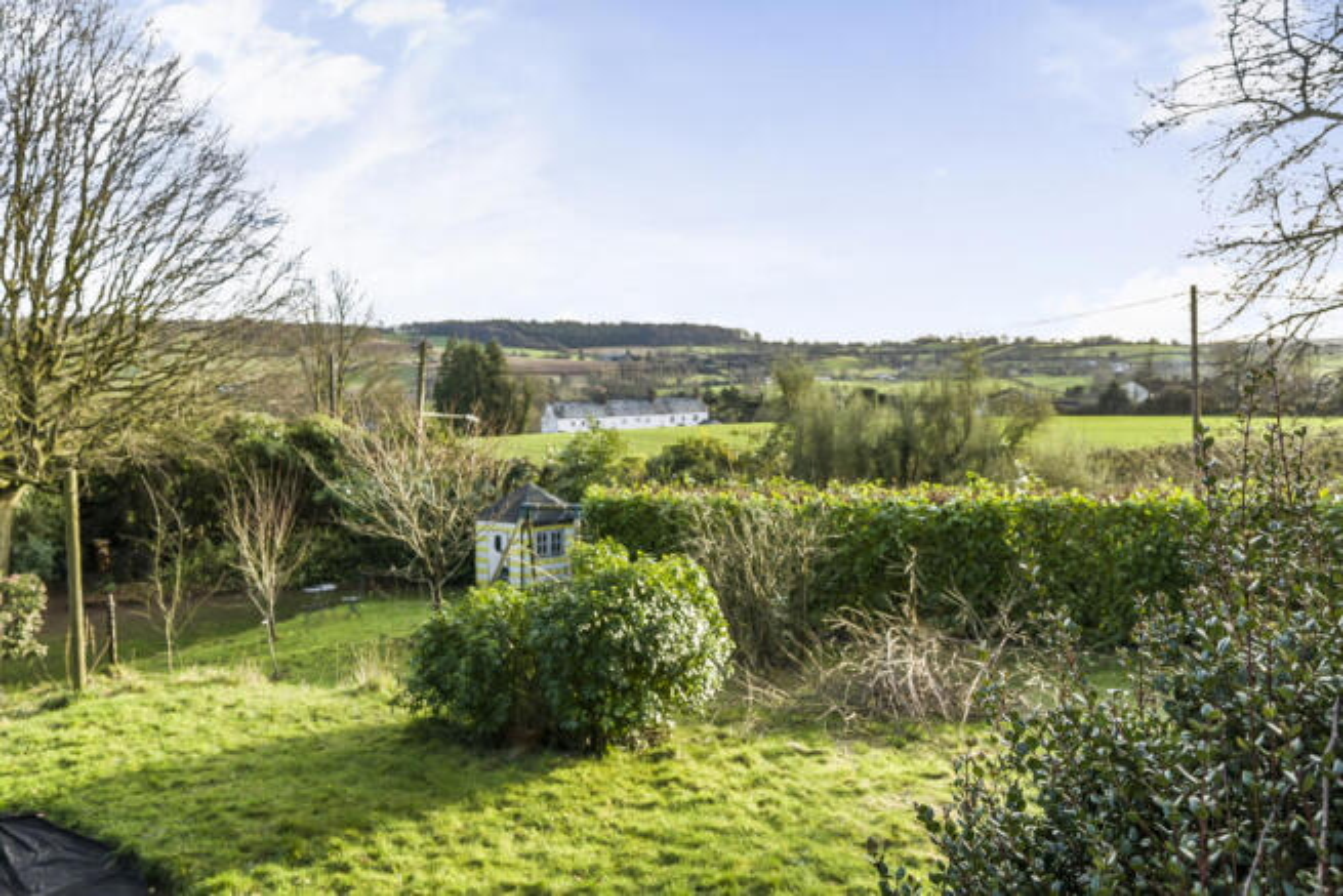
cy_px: 448
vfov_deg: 53.2
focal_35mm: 24
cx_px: 672
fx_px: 895
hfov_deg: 73.7
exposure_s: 1/320
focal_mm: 16
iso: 400
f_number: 4.5
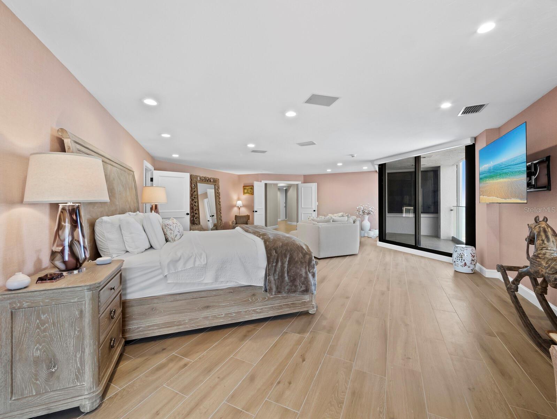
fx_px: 225
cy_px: 210
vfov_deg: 85.7
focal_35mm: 14
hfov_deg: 102.0
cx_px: 278
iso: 400
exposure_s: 1/1.67
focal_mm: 7
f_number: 11
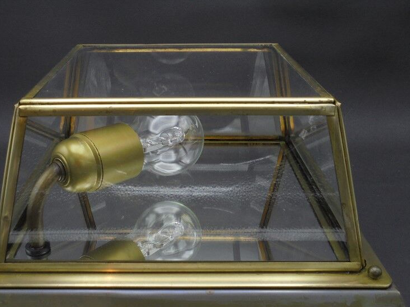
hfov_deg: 44.7
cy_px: 188
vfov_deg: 34.2
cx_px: 171
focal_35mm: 42
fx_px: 497
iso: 100
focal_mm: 6.1
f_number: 4
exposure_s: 1/30
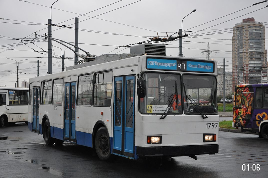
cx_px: 134
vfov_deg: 23.7
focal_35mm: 57
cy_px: 89
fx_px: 424
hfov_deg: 35.1
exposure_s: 1/500
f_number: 4.5
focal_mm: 38
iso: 800
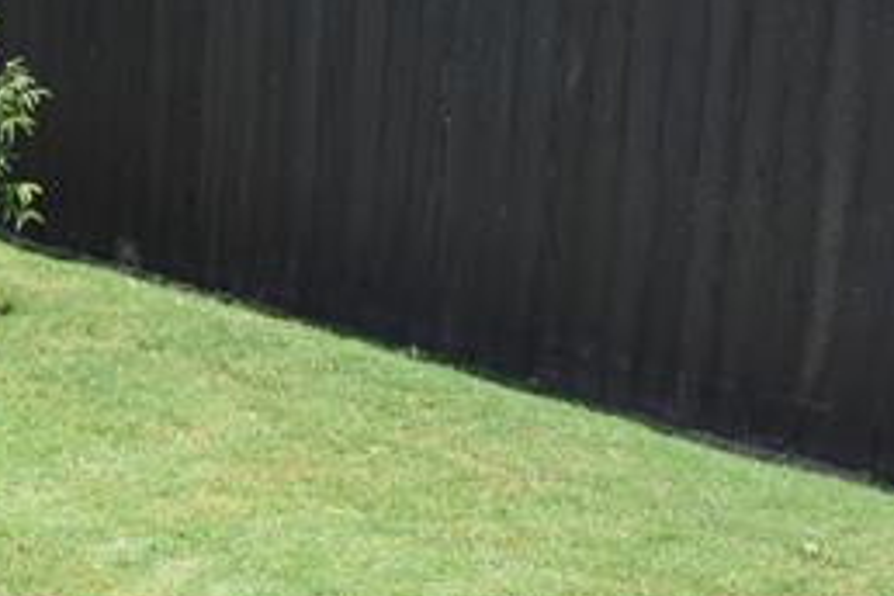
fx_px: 2955
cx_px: -270
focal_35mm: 119
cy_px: 222
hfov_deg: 16.3
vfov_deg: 11.5
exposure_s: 1/250
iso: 220
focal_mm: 20
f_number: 8
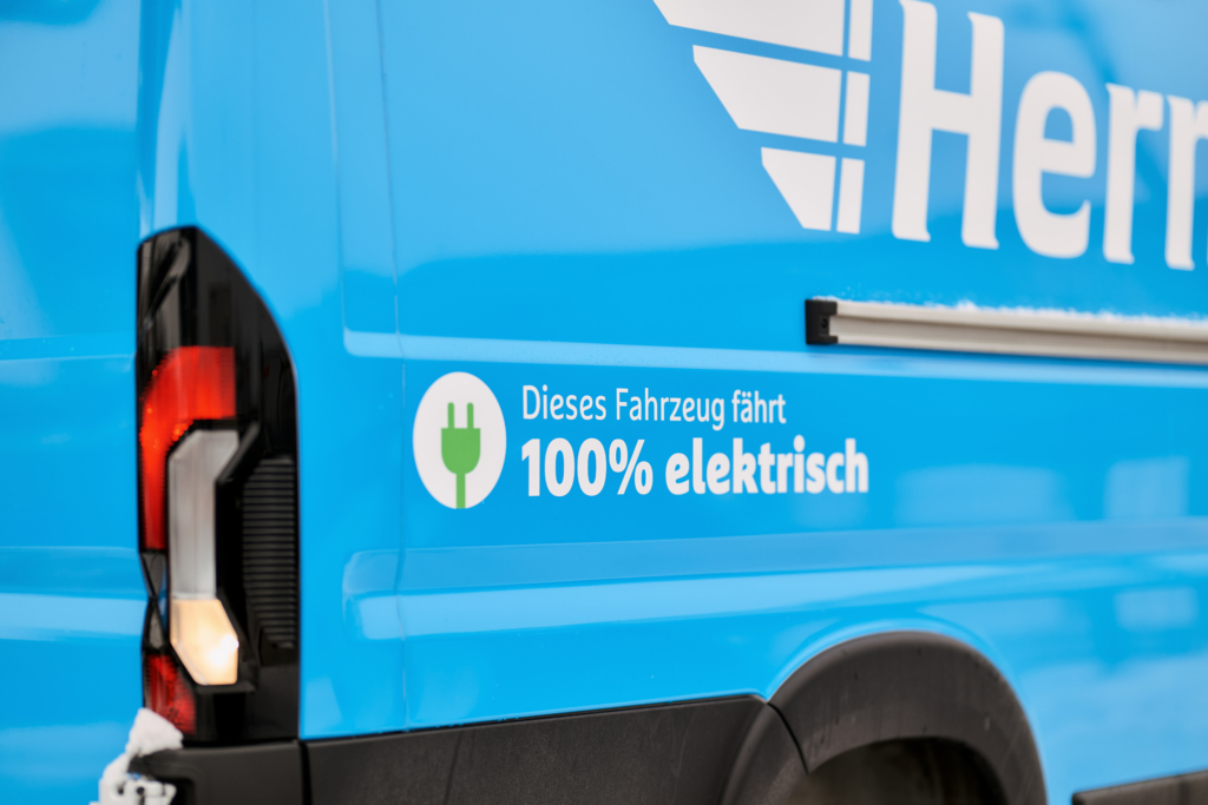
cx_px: 604
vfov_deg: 16.1
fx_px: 2852
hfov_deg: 23.9
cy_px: 402
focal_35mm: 85
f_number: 1.4
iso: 200
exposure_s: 1/2500
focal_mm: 85
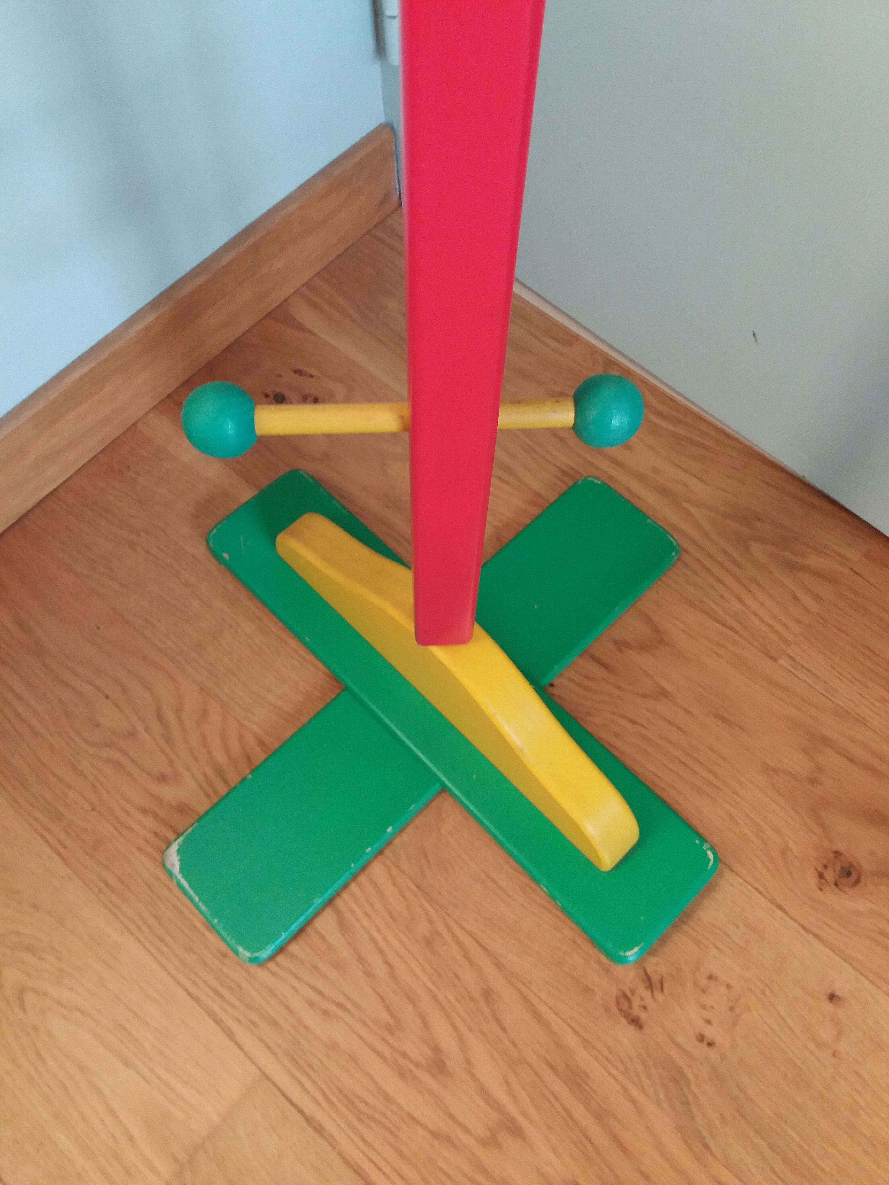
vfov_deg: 63.4
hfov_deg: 49.7
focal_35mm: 28
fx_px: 959
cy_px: 592
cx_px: 444
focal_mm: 3.7
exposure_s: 1/33
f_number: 1.9
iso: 160
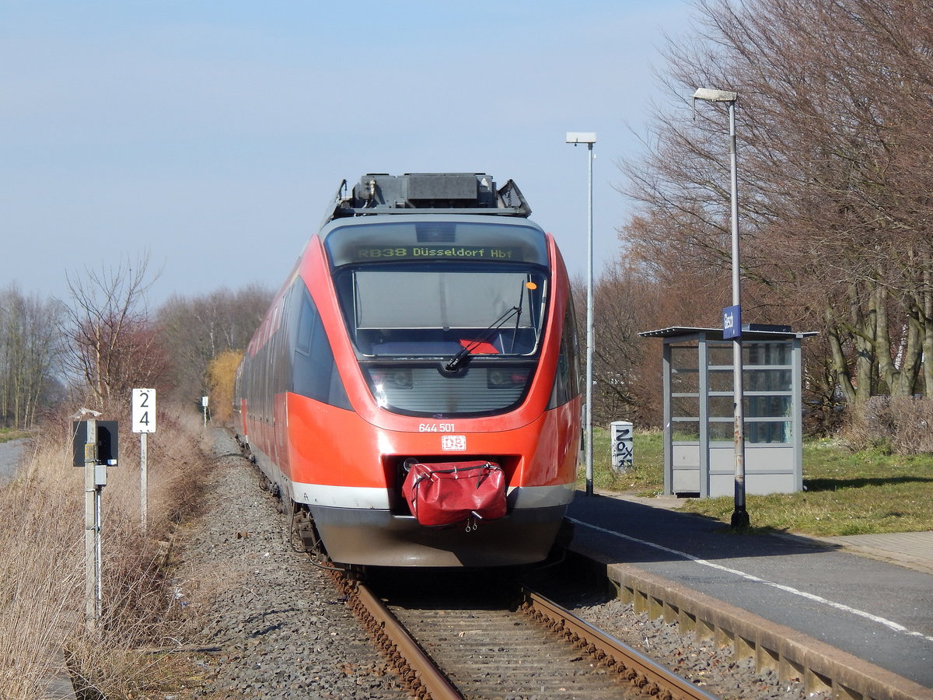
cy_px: 350
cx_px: 466
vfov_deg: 11.4
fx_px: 3504
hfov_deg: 15.2
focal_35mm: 130
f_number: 4.8
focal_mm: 23.4
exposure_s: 1/800
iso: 125
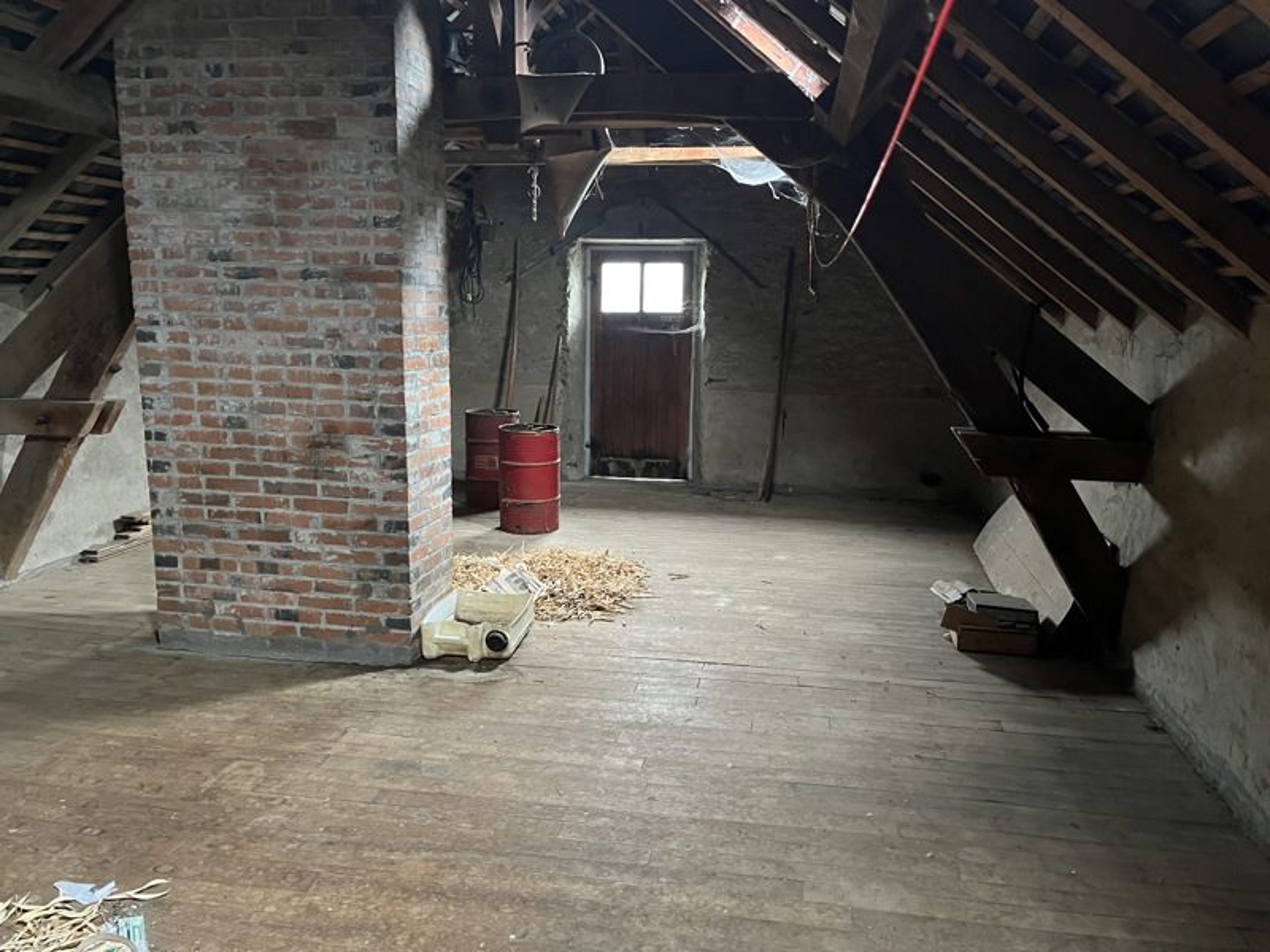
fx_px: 954
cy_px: 476
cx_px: 635
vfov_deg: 53.1
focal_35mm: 26
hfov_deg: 67.3
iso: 640
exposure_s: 1/33
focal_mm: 5.1
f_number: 1.6
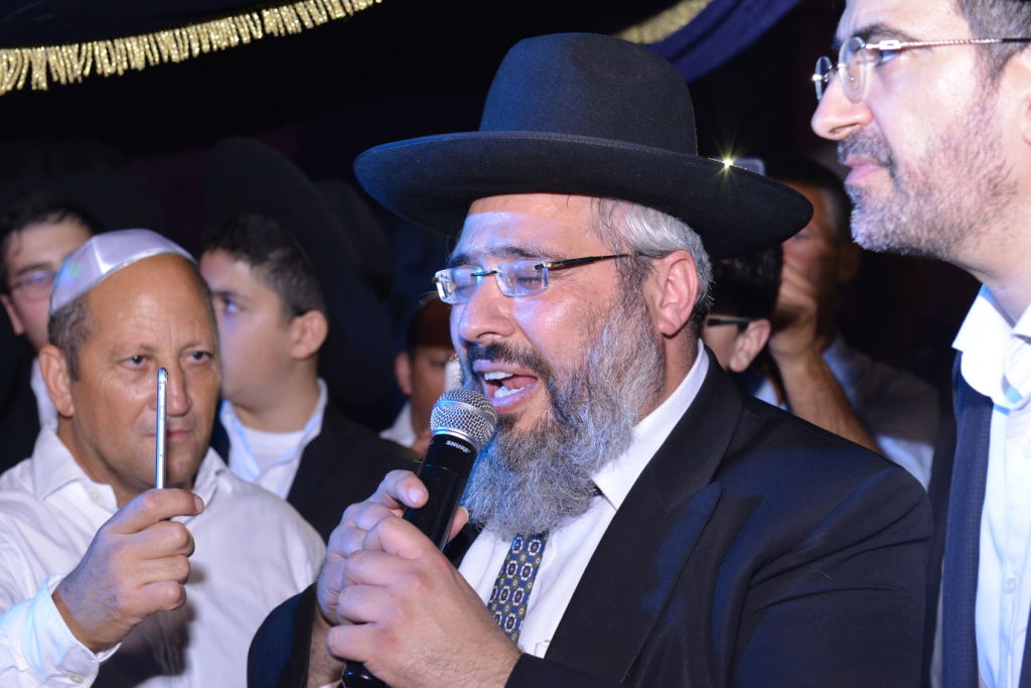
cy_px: 344
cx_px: 516
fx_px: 2005
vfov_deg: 19.5
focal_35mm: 70
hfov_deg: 28.8
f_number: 5.6
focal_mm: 70
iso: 1600
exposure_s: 1/160
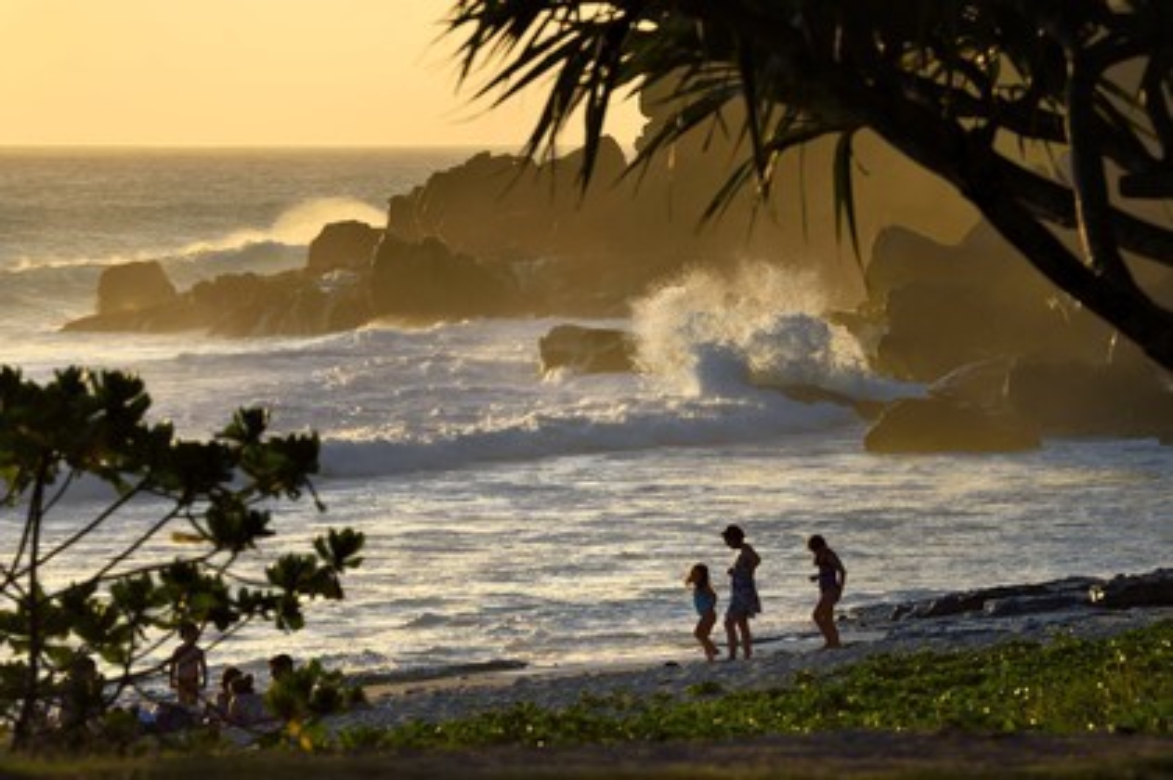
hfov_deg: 10.8
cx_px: 586
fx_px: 6186
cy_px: 390
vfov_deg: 7.2
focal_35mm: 190
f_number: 11
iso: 200
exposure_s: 1/250
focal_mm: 190
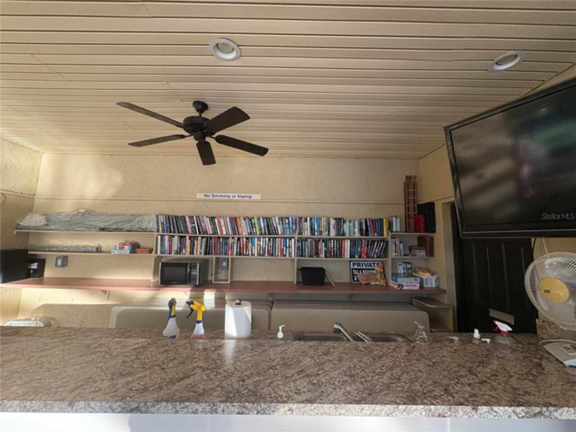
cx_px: 288
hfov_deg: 102.1
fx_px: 233
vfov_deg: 85.7
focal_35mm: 14
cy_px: 216
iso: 160
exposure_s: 1/99
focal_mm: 2.22
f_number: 2.2
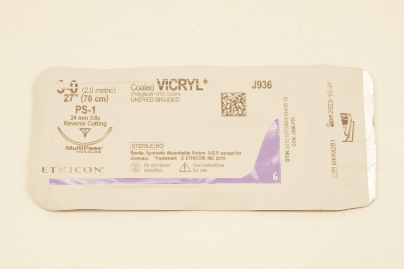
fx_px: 925
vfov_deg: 16.5
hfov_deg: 24.6
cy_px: 134
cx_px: 202
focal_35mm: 82
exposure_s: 1/60
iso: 400
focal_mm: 55
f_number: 6.3
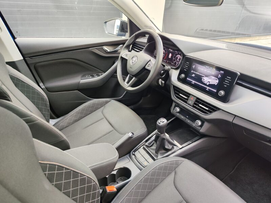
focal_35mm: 23
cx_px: 136
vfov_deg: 58.9
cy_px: 102
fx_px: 180
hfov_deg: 73.9
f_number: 1.69
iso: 205
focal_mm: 7.01
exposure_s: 1/100
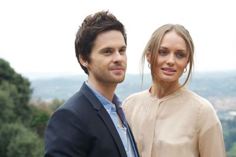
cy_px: 78
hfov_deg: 20.8
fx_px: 642
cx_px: 118
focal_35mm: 98
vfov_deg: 13.9
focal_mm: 98
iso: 320
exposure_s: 1/80
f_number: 8
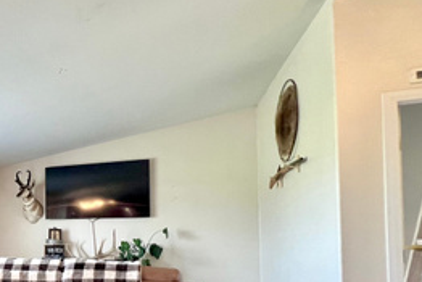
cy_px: 224
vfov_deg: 38.6
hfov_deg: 40.9
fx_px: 387
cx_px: -77
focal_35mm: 33
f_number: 1.8
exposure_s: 1/120
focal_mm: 1.57
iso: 160
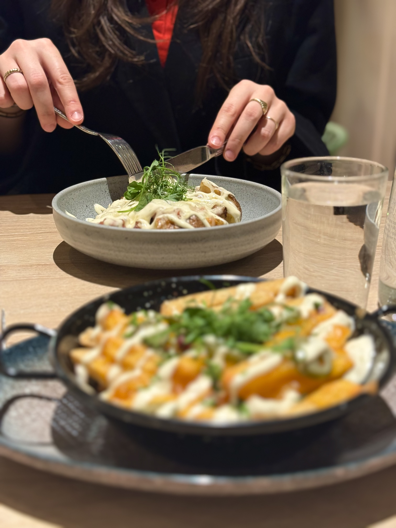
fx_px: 732
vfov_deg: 39.7
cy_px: 264
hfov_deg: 30.3
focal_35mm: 48
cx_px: 198
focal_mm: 6.76
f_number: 1.78
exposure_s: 1/33
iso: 250
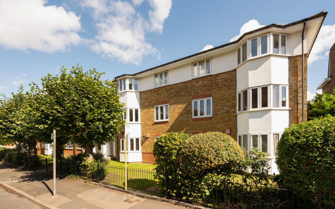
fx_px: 137
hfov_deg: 101.5
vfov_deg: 74.8
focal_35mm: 15
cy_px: 107
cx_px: 165
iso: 400
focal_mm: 14
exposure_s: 1/500
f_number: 8
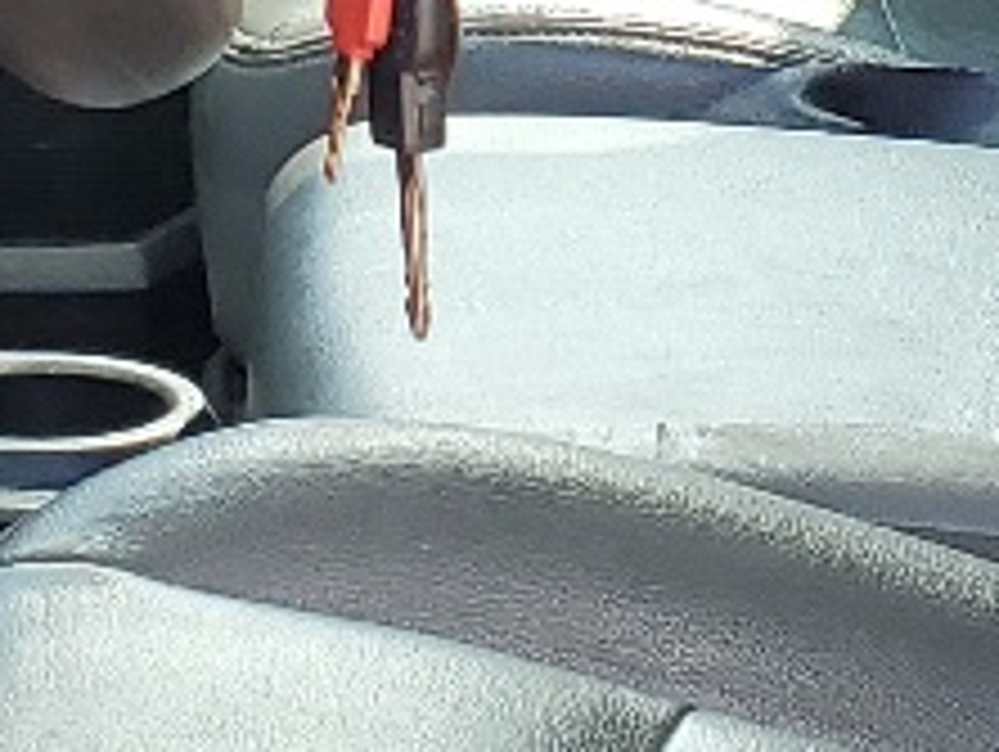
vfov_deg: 7.9
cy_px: -203
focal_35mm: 187
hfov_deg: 10.6
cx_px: 585
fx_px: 5403
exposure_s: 1/200
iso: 50
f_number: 1.5
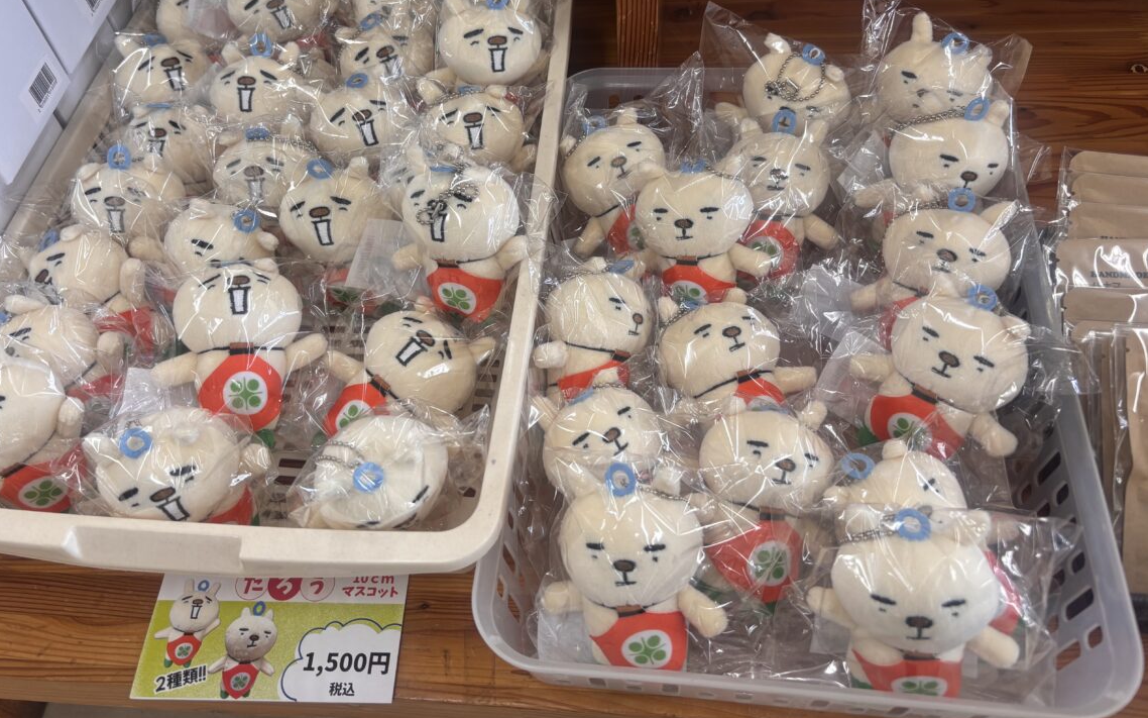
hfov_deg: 61.2
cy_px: 252
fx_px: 970
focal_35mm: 31
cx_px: 529
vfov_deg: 40.2
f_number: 1.6
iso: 40
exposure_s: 1/100
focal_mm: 5.96
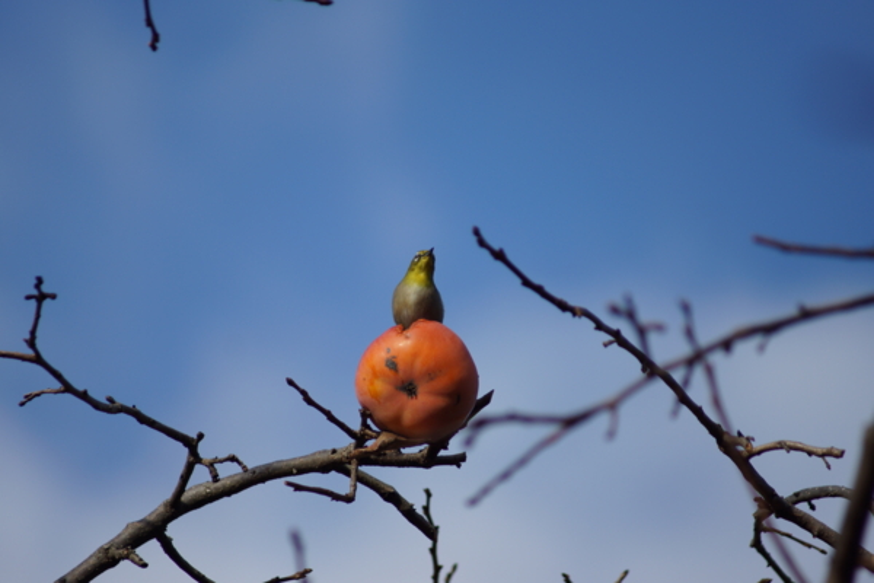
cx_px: 437
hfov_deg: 6.9
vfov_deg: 4.6
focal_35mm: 300
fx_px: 7283
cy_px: 292
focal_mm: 200
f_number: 4.5
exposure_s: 1/800
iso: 100
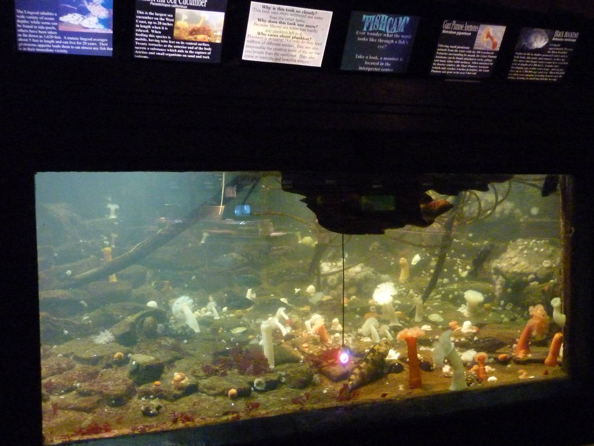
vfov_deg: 39.7
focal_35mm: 36
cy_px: 221
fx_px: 618
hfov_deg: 51.4
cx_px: 292
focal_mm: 5.7
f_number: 3.5
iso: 1000
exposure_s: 1/8
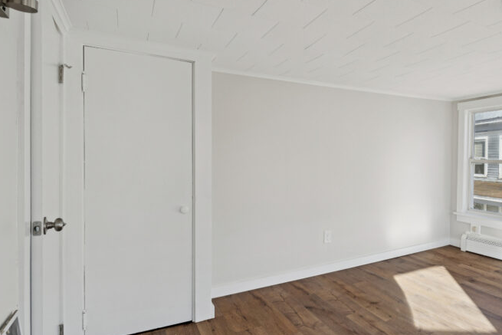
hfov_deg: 66.7
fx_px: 360
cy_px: 158
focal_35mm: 26
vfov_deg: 49.9
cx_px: 359
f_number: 9
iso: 100
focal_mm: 16.5
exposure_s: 1/25
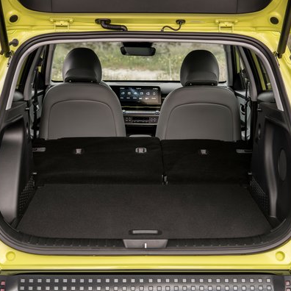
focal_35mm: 67
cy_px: 146
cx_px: 143
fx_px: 637
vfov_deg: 25.7
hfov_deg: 25.7
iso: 64
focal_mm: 52
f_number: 5
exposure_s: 1/20
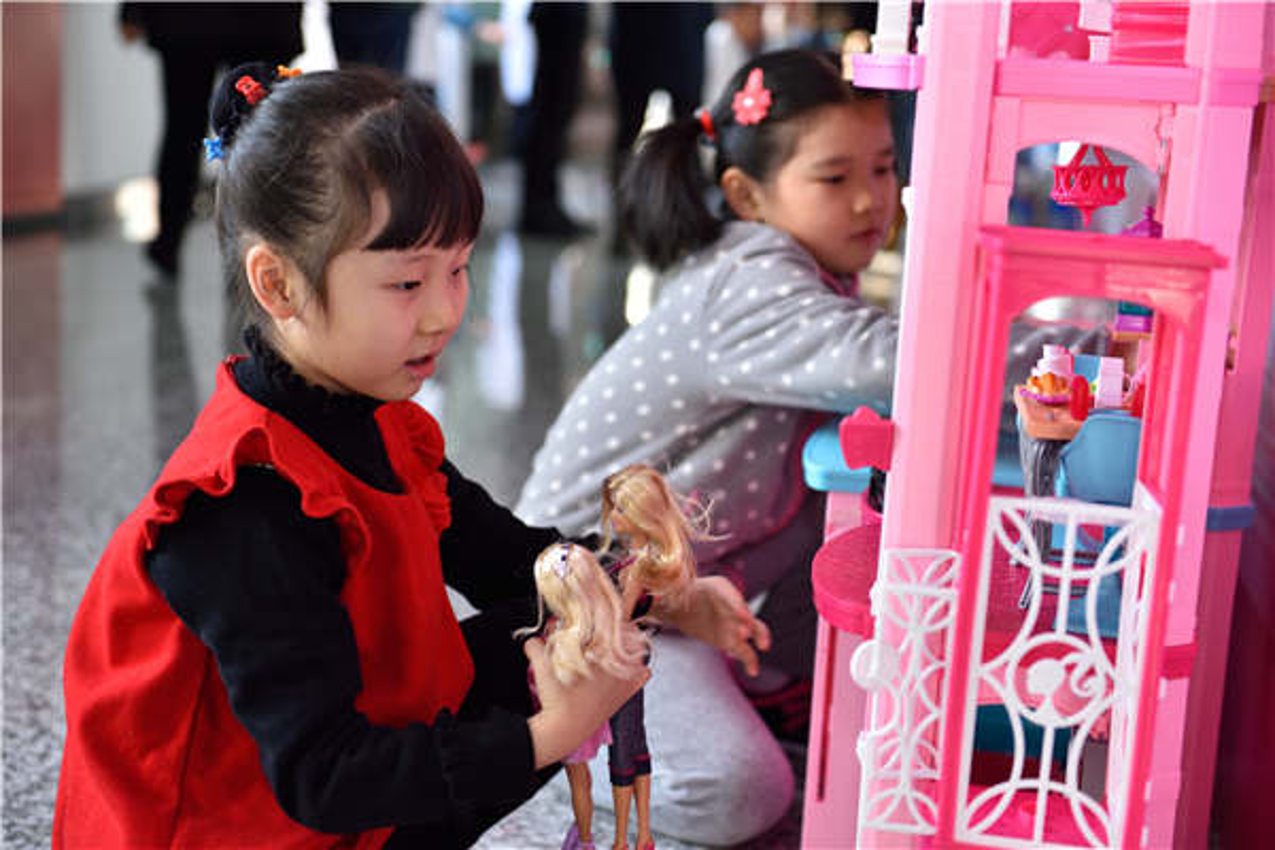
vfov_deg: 23.4
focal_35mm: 58
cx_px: 638
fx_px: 2054
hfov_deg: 34.5
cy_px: 425
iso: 500
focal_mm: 58
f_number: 3.2
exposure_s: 1/160
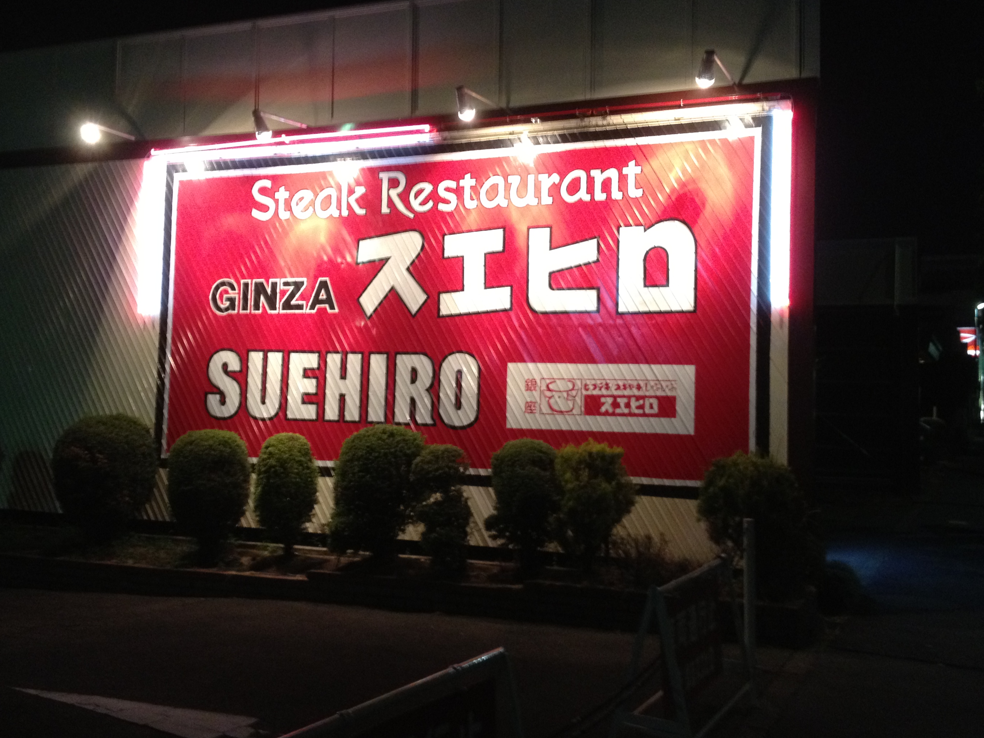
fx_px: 1194
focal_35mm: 42
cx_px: 465
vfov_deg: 34.3
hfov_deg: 44.8
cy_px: 321
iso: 250
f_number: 2.4
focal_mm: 4.28
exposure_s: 1/20
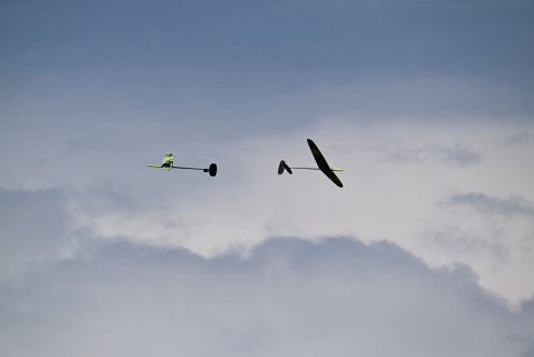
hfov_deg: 5.2
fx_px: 5937
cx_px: 267
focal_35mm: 400
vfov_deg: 3.4
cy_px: 178
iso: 500
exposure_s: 1/5000
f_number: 9
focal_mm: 400
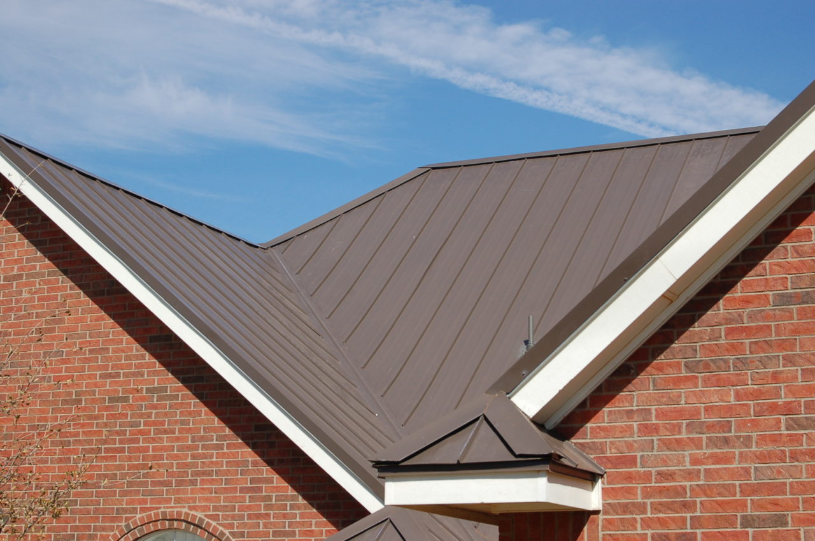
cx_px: 408
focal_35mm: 82
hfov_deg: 24.7
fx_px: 1865
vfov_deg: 16.5
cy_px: 270
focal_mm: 55
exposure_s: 1/400
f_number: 10
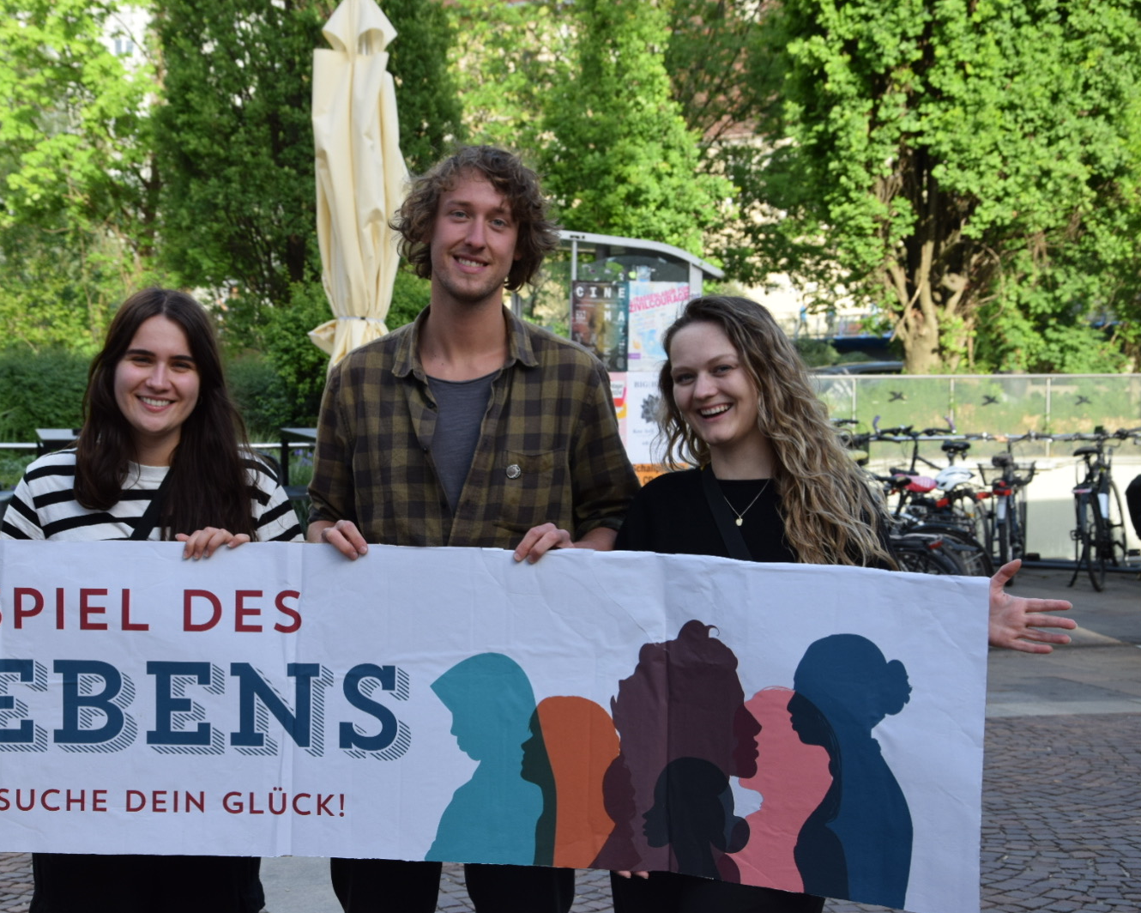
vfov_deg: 21.3
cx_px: 472
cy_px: 456
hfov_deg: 26.4
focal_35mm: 72
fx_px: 2431
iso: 400
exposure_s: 1/200
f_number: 8
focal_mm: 42
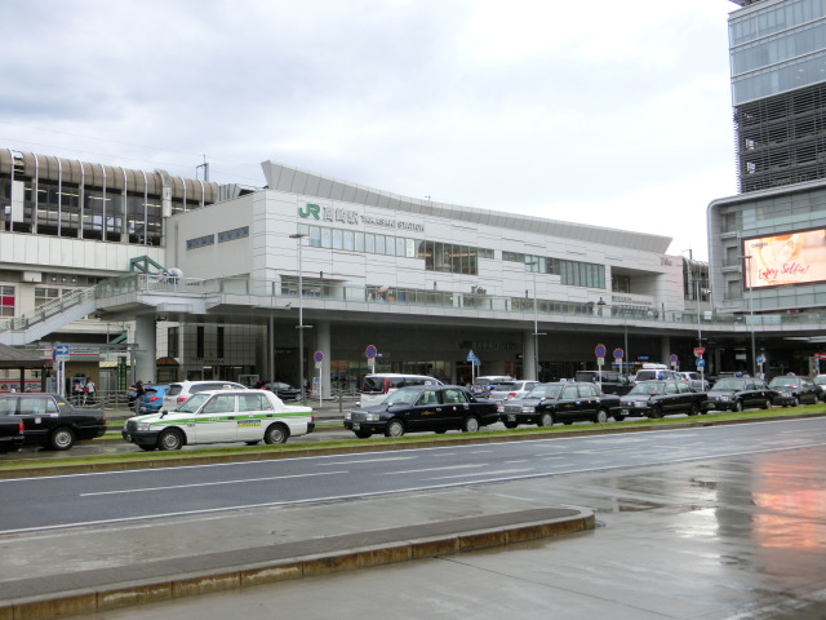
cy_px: 310
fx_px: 931
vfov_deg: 36.8
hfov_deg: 47.9
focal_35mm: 39
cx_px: 413
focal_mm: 6.9
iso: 80
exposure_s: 1/160
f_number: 4.1
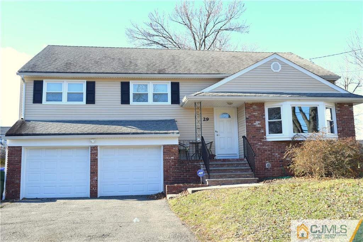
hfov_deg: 57.2
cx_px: 182
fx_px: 333
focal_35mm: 33
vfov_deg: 39.9
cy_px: 121
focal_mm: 22
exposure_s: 1/250
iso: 220
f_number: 8
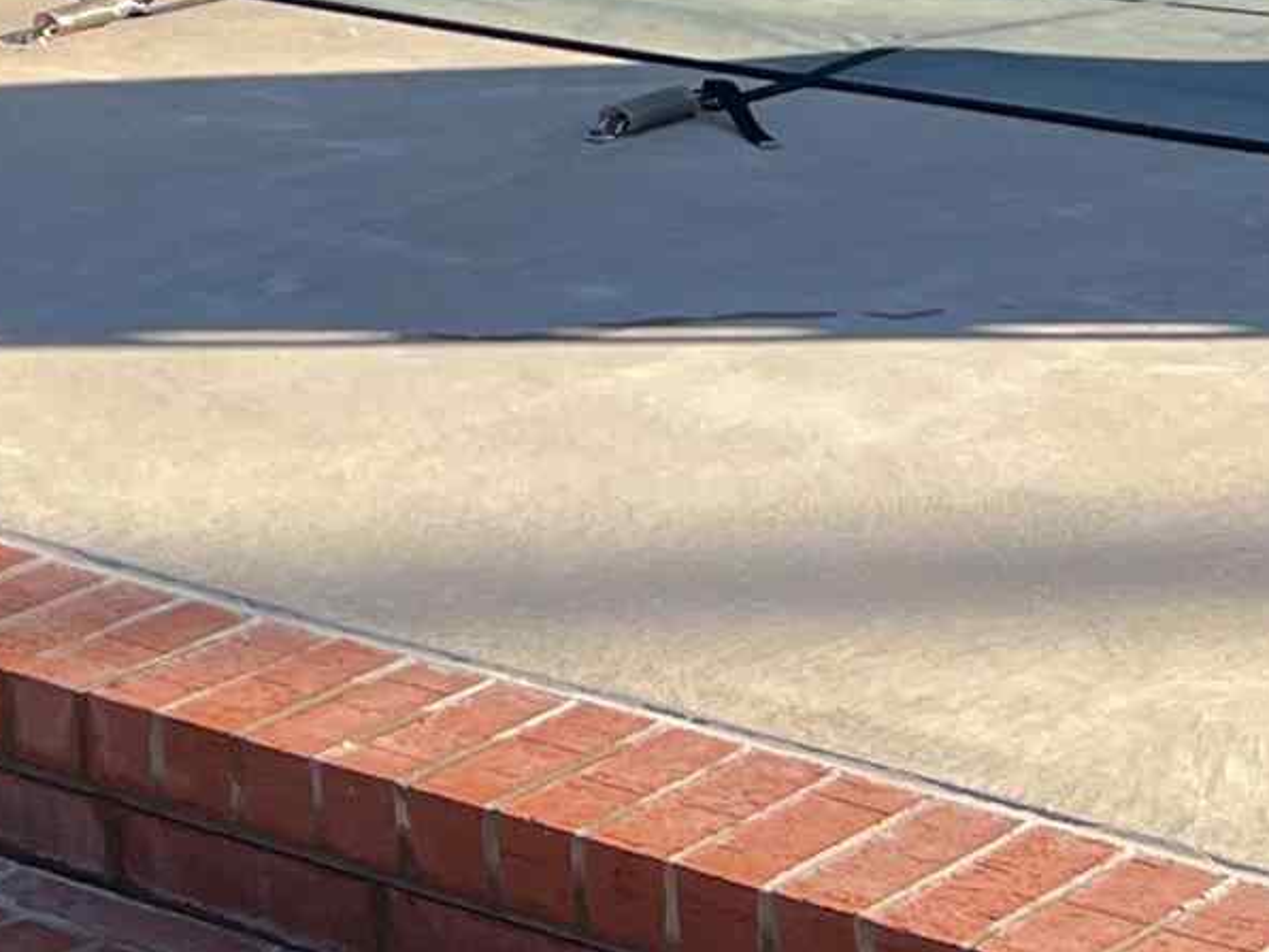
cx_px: -679
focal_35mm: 134
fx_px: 4912
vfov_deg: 9.9
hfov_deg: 13.8
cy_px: -1191
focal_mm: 5.7
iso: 50
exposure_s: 1/1000
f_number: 1.5
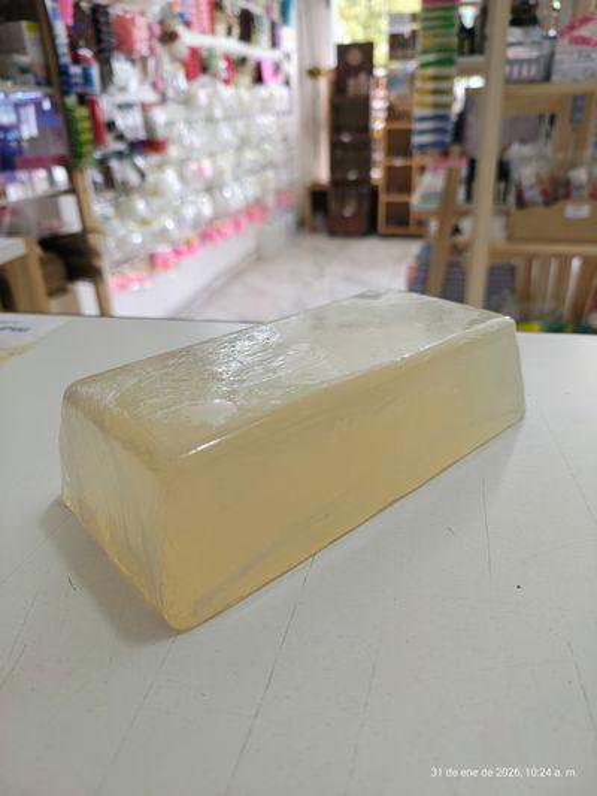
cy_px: 398
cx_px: 298
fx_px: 529
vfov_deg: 73.9
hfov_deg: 58.9
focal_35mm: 23
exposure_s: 1/131
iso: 400
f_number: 1.6
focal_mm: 6.57
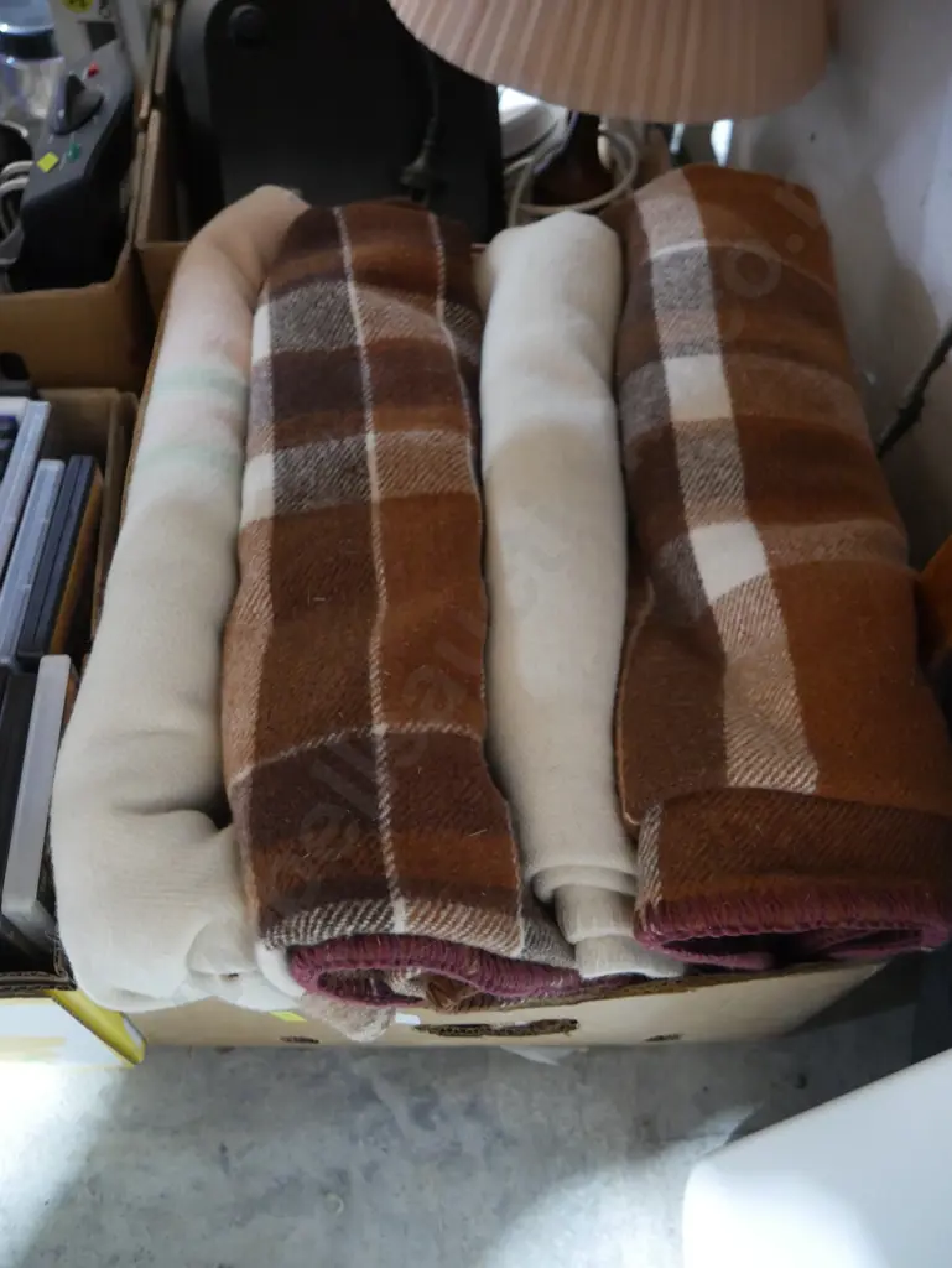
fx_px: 1026
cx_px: 476
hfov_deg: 49.8
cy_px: 634
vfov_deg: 63.4
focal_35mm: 28
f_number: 3.5
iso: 3200
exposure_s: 1/40
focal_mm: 14
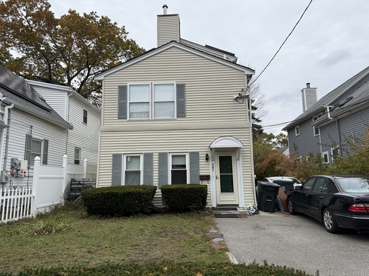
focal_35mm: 24
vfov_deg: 56.8
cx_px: 184
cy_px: 138
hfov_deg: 71.6
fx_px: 256
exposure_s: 1/1855
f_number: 1.78
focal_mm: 6.76
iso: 80
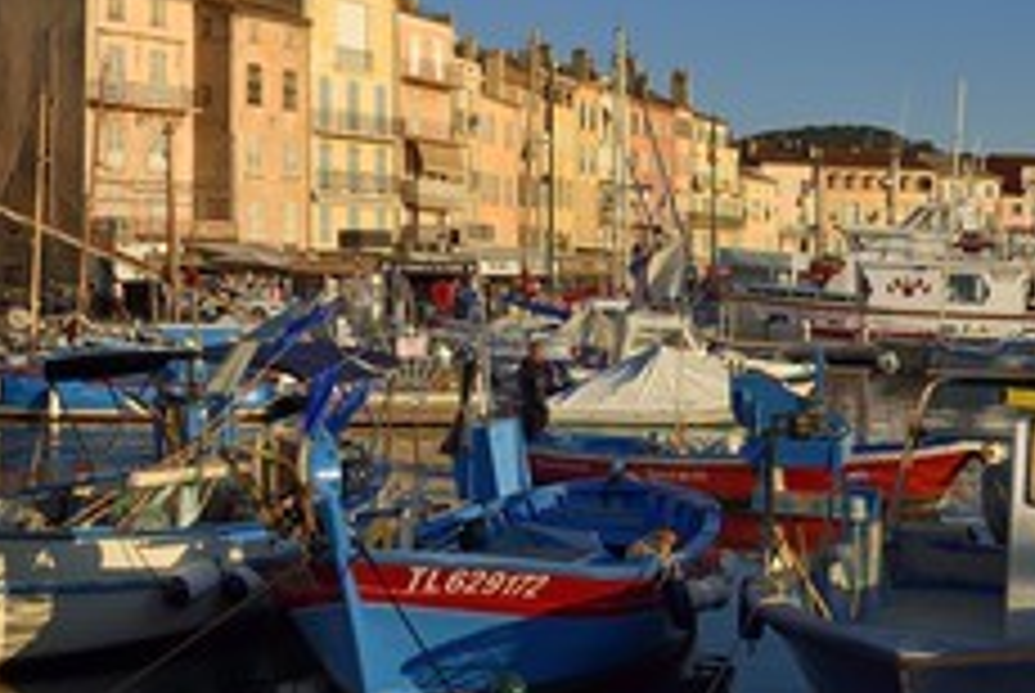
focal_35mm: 62
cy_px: 256
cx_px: 328
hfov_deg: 32.0
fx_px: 1785
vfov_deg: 21.9
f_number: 11
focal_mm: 34
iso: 200
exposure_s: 1/250
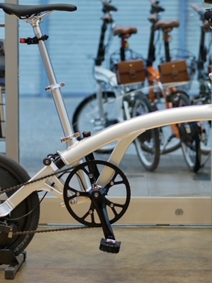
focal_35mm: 133
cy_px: 120
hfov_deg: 11.2
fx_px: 1085
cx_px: 122
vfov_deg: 14.8
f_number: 1.8
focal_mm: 43
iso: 320
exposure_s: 1/60
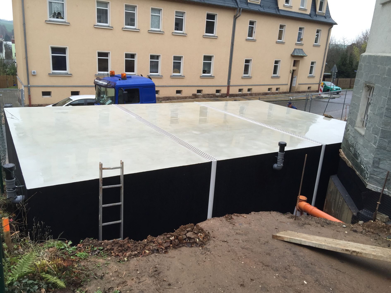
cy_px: 146
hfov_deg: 61.7
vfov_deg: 48.2
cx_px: 196
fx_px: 328
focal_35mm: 29
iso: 32
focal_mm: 4.15
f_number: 2.2
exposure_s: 1/100
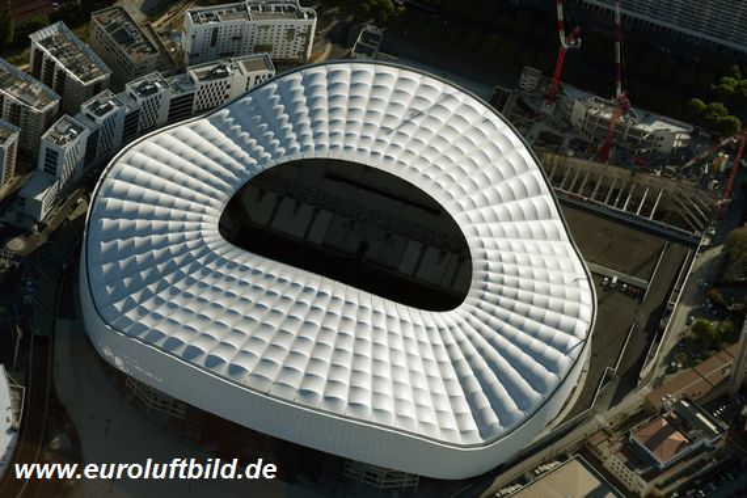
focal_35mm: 200
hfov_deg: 10.3
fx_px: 4150
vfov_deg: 6.9
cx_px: 374
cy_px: 249
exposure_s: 1/2000
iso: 800
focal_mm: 200
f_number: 8
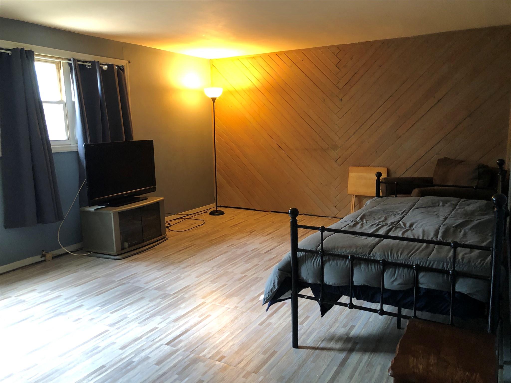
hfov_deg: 63.4
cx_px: 256
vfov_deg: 49.7
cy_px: 192
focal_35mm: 28
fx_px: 413
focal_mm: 3.99
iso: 100
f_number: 1.8
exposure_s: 1/13
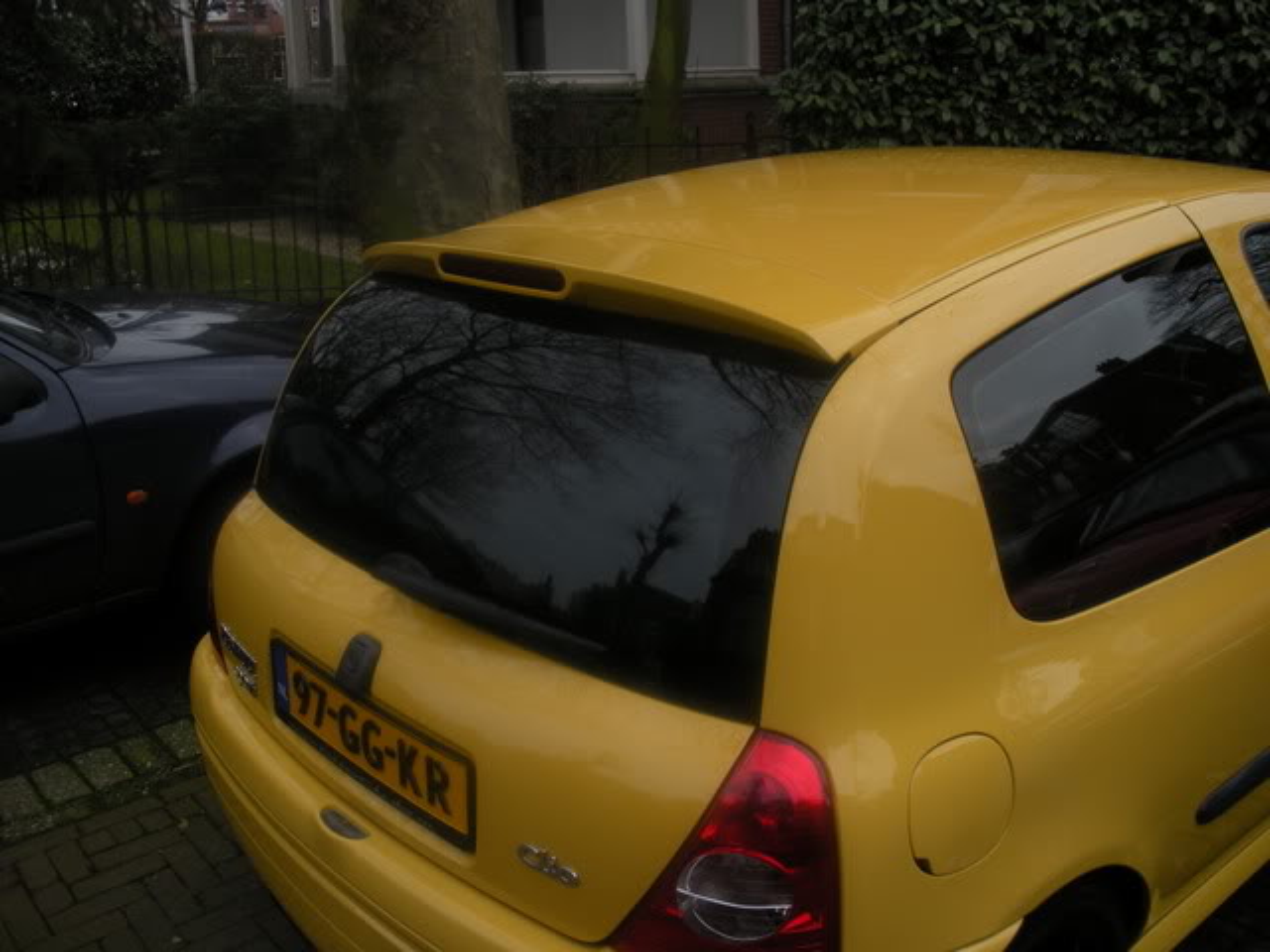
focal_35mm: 36
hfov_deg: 51.4
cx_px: 635
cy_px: 476
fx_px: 1321
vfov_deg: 39.7
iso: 64
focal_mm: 6.3
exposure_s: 1/316
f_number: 3.5
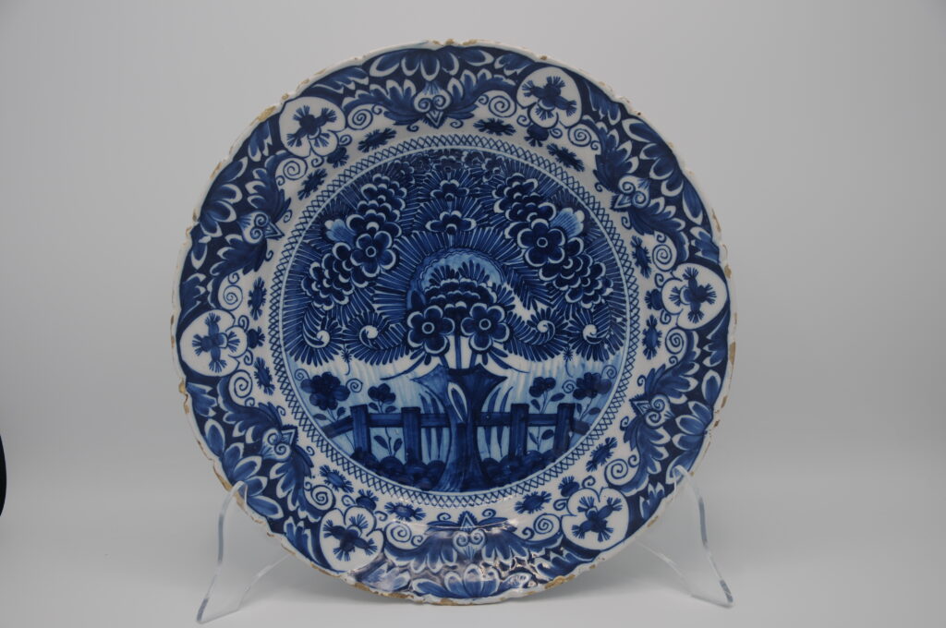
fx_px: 1338
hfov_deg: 38.9
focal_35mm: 51
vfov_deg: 26.4
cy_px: 314
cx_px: 473
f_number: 4.2
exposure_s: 1/160
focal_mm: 34
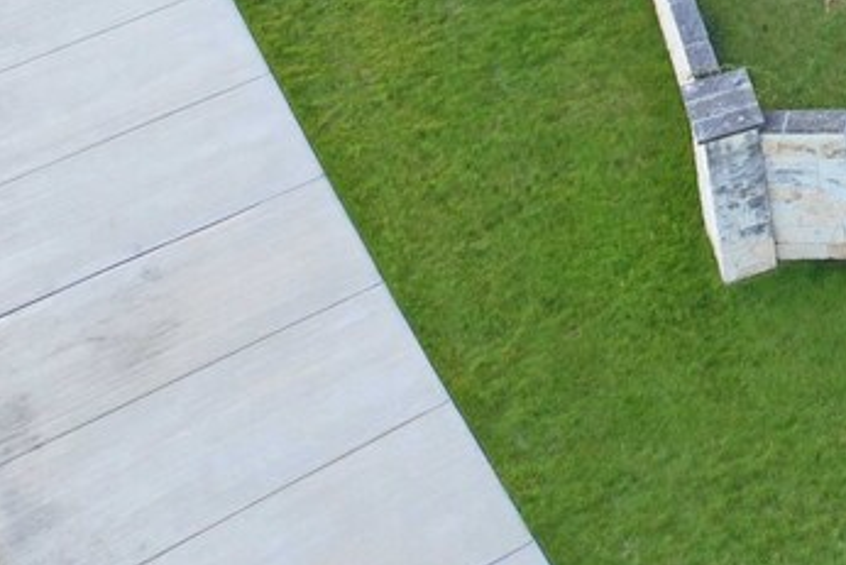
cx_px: 1285
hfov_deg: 17.5
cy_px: -651
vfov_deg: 11.5
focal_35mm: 104
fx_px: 2445
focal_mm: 12.29
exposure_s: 1/200
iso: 170
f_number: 2.8
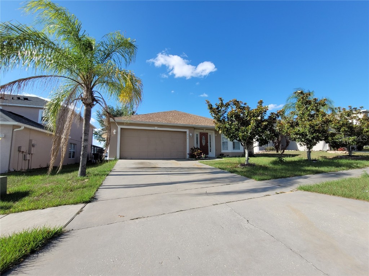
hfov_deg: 106.2
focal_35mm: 13
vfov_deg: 89.9
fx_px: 139
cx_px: 184
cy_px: 138
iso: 40
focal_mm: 1.74
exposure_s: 1/1132
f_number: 2.2
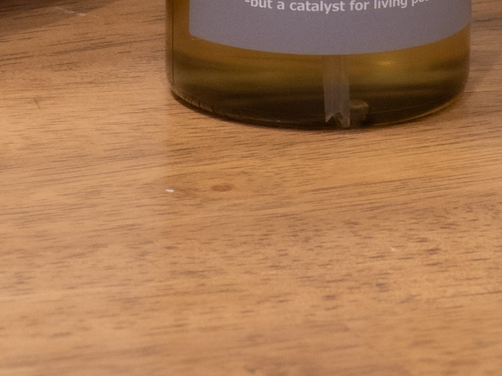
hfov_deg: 3.0
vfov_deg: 2.2
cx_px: 345
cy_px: -793
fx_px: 9557
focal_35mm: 659
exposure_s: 1/4
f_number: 16
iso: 400
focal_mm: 105
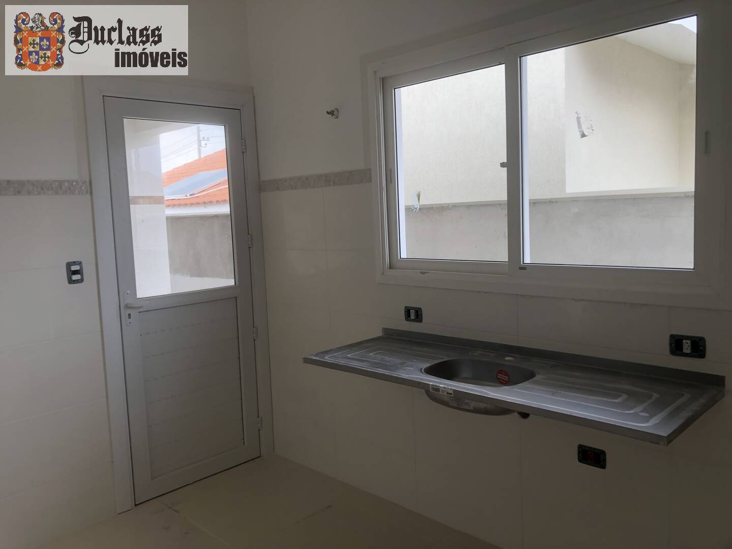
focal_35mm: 28
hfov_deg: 63.4
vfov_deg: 49.7
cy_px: 274
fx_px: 592
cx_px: 366
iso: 25
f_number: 1.8
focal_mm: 3.99
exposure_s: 1/120
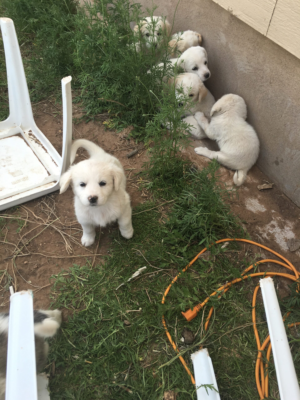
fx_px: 335
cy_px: 200
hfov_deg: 48.2
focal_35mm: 29
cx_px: 150
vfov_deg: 61.7
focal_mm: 4.15
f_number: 2.2
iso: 25
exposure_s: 1/331
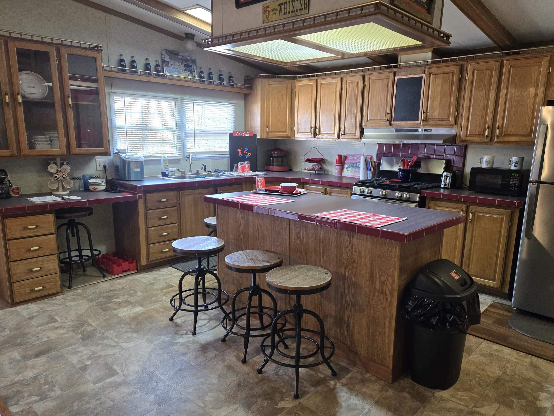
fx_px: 400
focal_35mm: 25
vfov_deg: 54.8
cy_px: 223
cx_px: 295
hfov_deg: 69.3
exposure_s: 1/120
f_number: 1.8
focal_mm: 5.4
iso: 400
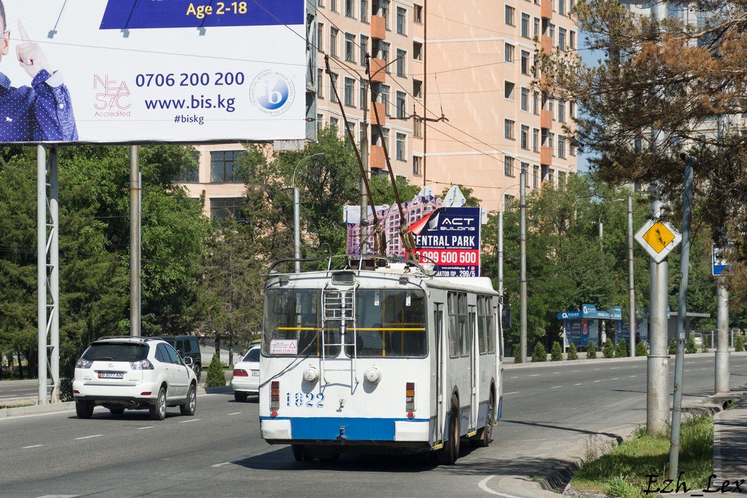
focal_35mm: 99
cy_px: 249
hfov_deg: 20.6
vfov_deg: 13.8
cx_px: 374
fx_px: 2054
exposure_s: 1/800
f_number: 7.1
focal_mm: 66
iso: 100
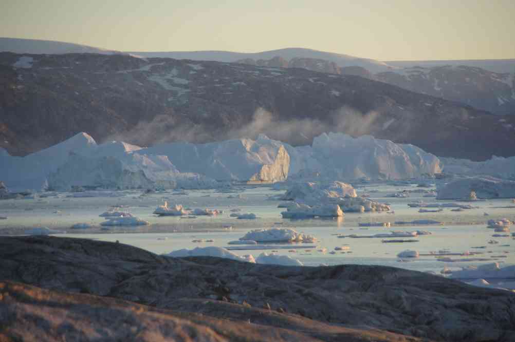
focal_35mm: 255
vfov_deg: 5.4
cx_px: 258
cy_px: 171
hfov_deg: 8.1
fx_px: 3644
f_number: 6.7
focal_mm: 170
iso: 400
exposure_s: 1/250
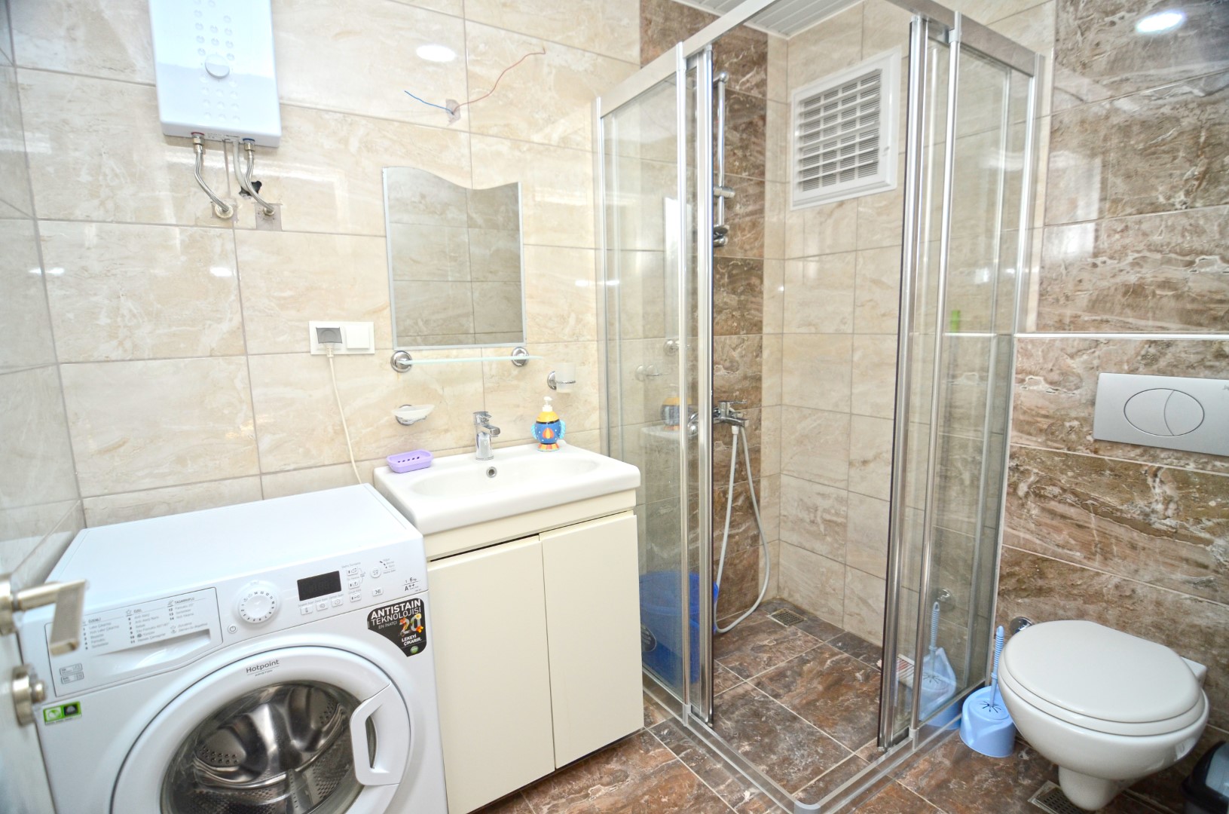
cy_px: 407
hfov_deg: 95.1
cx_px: 614
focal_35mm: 16
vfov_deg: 71.8
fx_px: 562
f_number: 2.8
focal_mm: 11
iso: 400
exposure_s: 1/60
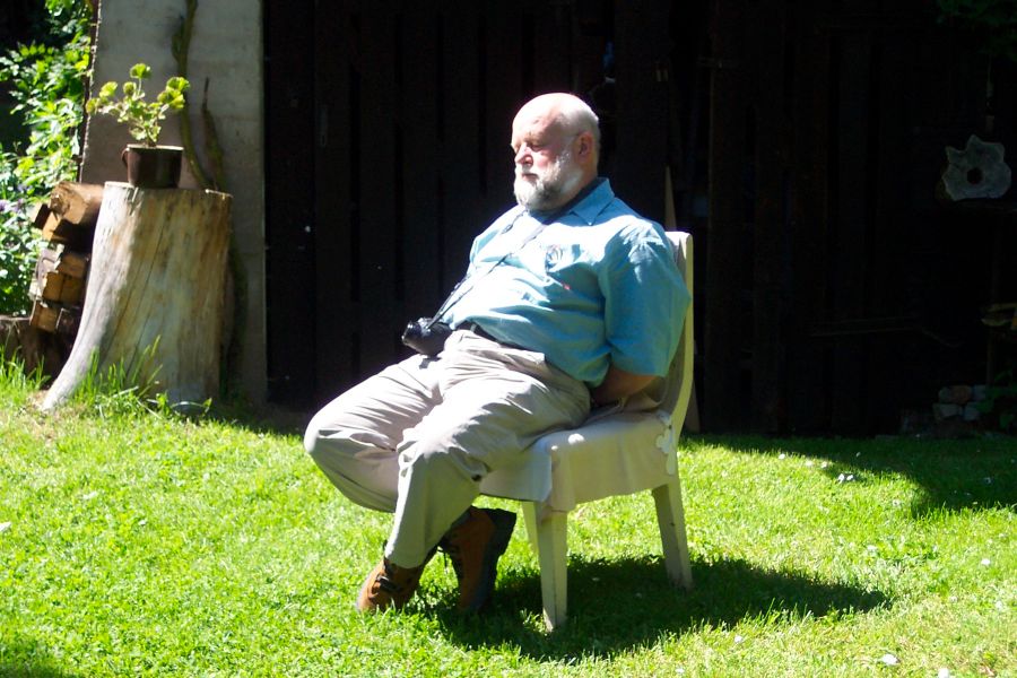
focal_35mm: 63
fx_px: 1780
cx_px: 508
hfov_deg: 31.9
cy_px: 339
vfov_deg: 21.6
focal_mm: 13.3
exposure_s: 1/350
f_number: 3.4
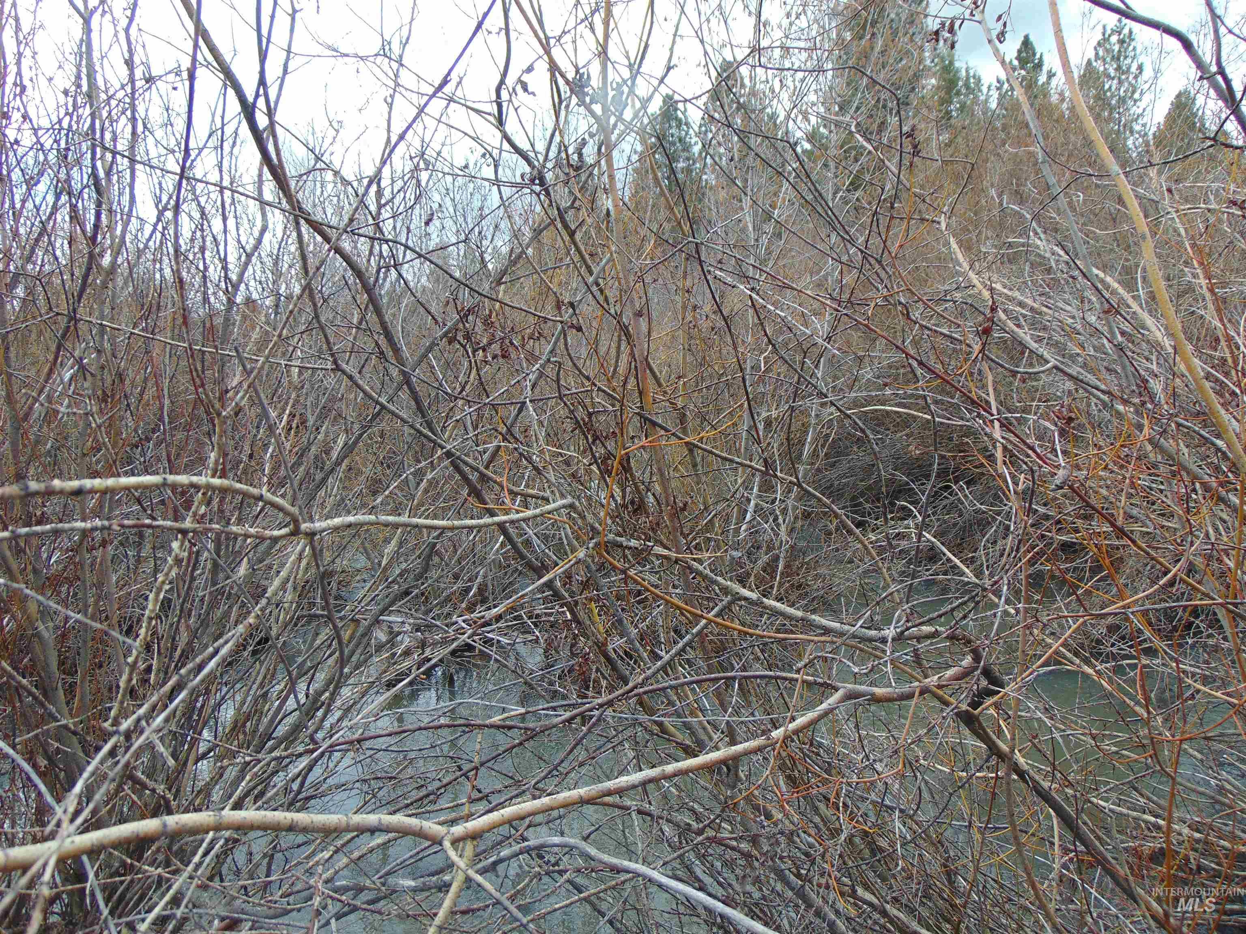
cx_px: 623
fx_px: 900
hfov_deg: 69.4
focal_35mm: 25
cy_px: 467
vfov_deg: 54.9
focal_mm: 4.5
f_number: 3
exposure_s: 1/400
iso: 80
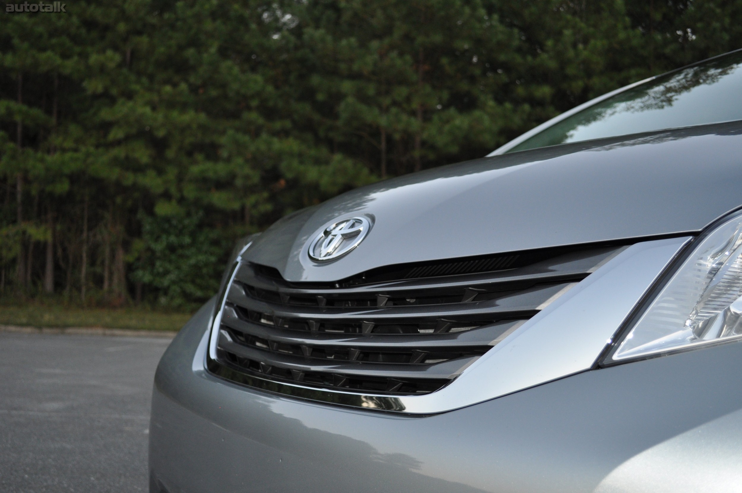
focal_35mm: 39
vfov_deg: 34.1
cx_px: 371
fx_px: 803
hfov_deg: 49.6
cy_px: 246
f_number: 4.2
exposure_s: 1/125
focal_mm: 26
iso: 720
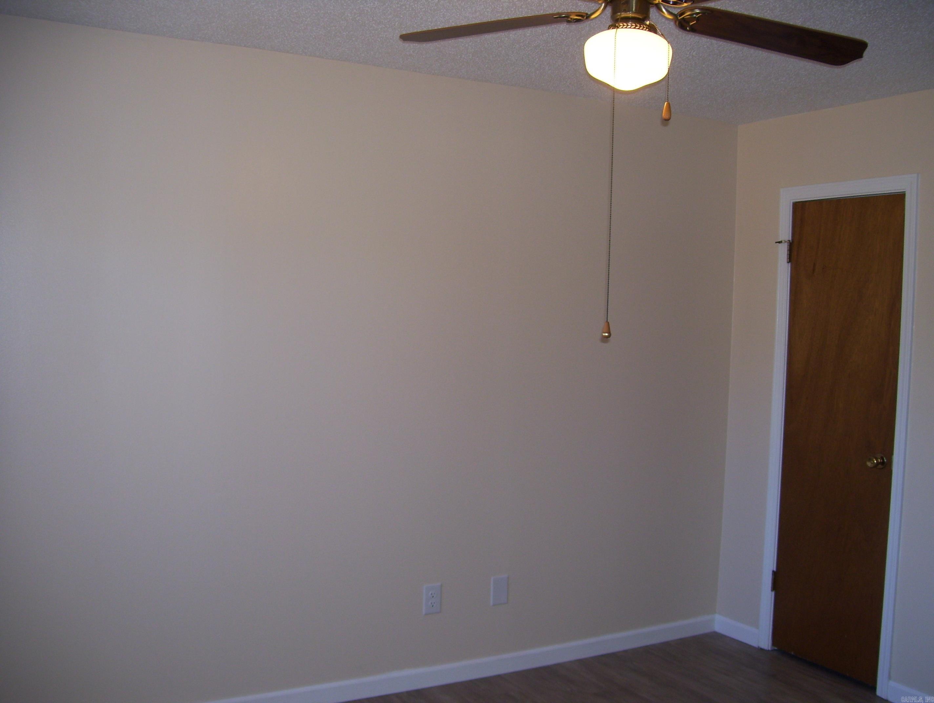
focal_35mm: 36
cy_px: 352
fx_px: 973
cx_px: 467
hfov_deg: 51.3
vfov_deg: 39.7
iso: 80
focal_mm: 6
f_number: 2.7
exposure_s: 1/60
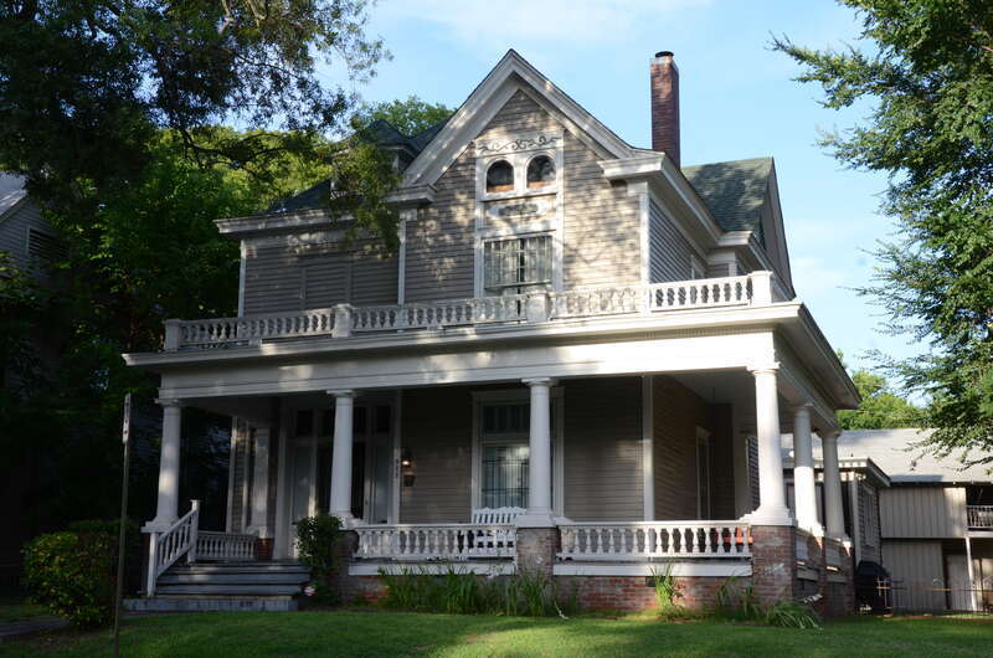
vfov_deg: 29.7
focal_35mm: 45
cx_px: 496
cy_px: 329
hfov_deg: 43.7
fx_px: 1239
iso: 800
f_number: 11
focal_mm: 30
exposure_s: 1/400
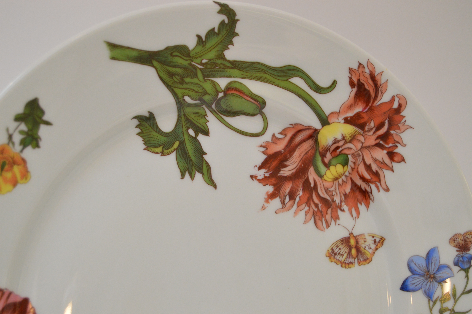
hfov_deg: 24.6
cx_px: 236
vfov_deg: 16.5
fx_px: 1081
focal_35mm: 82
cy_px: 157
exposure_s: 1/60
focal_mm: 55
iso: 1400
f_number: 5.6
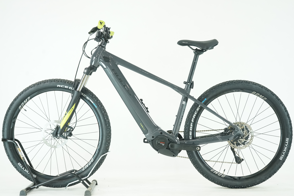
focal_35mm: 64
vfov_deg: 21.2
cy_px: 98
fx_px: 523
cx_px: 147
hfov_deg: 31.4
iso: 2500
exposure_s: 1/200
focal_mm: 64
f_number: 5.6
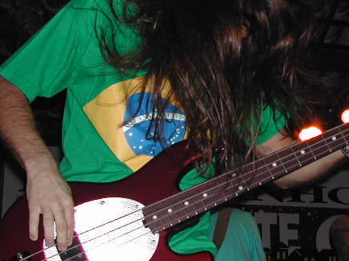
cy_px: 115
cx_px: 296
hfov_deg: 21.4
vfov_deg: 16.4
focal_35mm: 90
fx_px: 907
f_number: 2.8
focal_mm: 8
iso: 100
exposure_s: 1/60
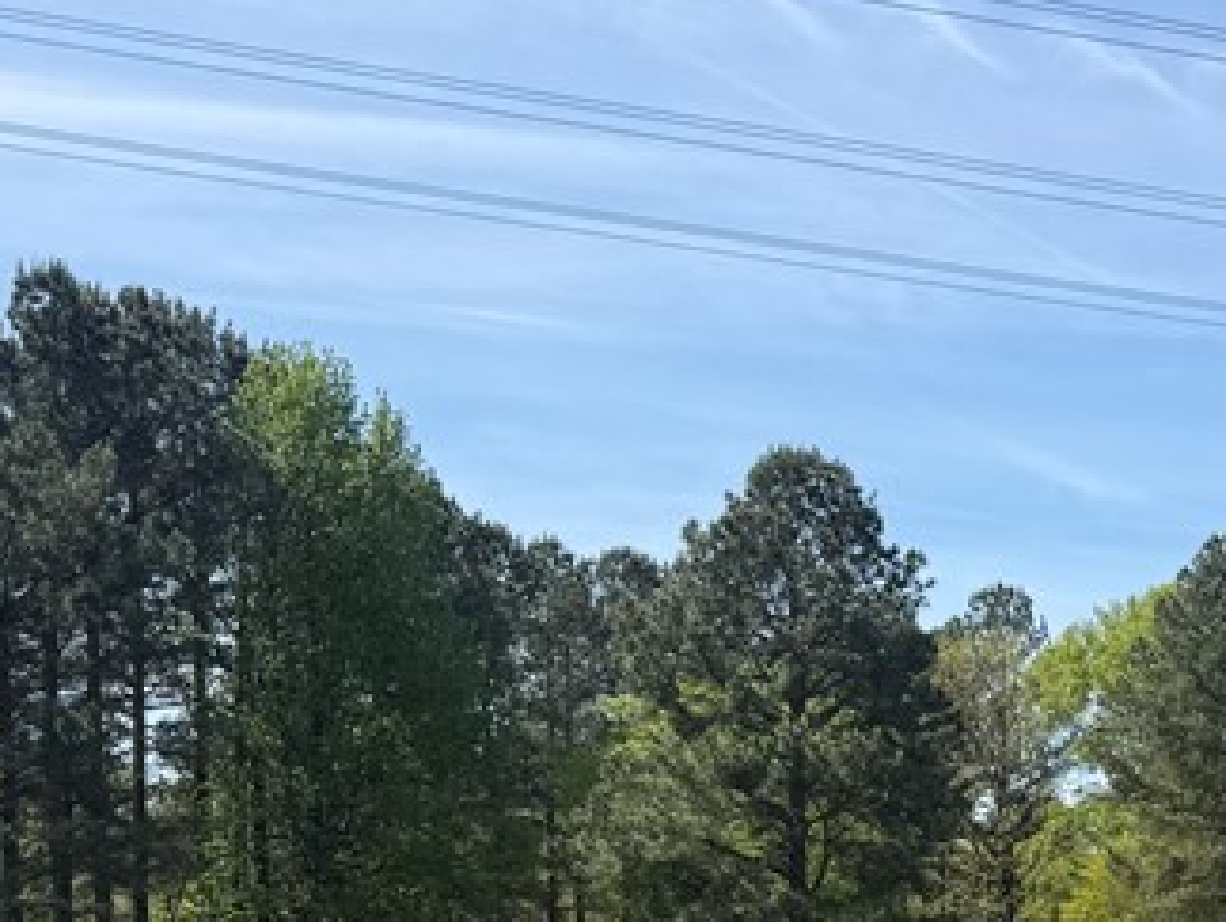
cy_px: 1040
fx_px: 2695
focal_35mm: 76
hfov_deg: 23.7
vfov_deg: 18.6
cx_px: 1420
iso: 80
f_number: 1.78
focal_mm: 6.76
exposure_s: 1/3953
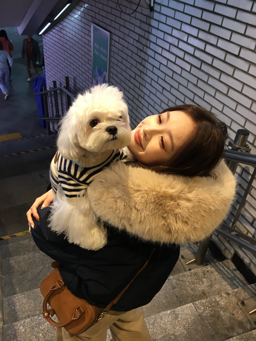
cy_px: 170
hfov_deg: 48.2
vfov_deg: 61.7
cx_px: 128
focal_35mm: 29
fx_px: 286
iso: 100
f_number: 2.2
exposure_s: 1/33
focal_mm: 4.15
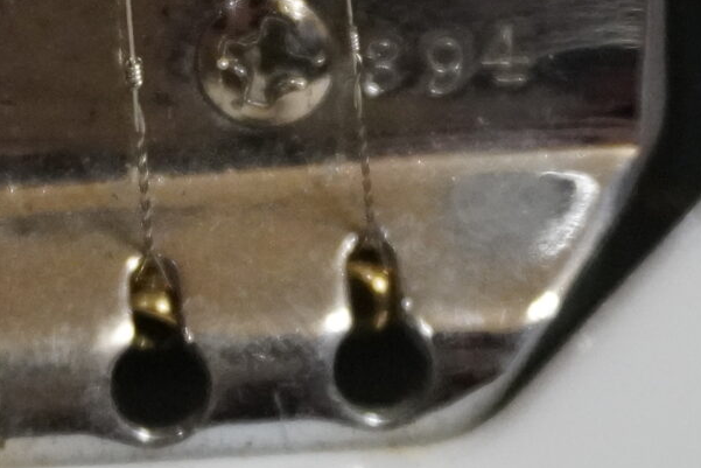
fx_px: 3233
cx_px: 164
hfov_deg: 12.3
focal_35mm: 166
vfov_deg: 8.3
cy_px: 88
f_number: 4.5
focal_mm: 26
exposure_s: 1/160
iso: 4000
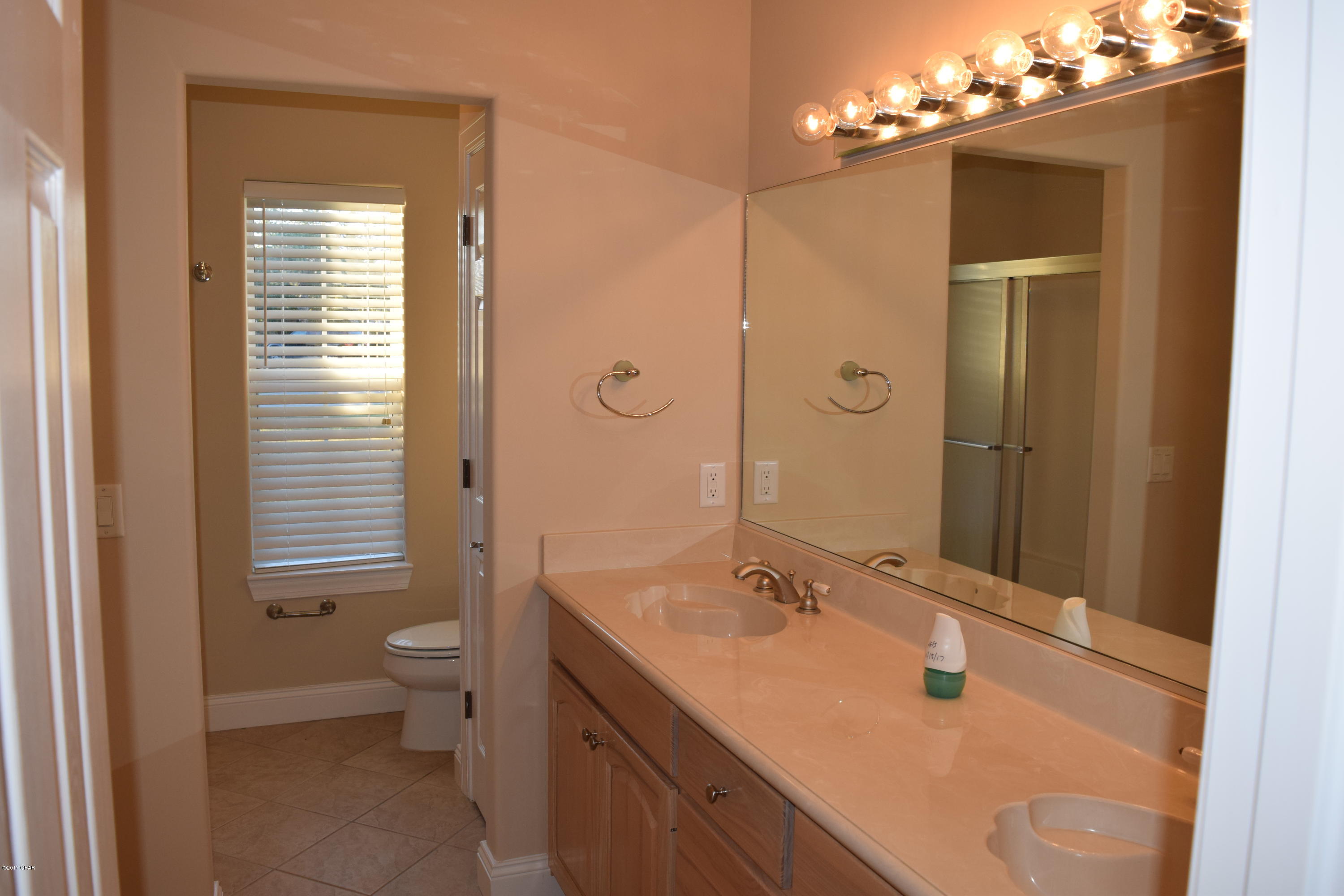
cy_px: 448
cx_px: 672
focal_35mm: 27
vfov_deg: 47.9
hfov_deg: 67.4
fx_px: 1008
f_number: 5.6
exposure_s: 1/125
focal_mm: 18
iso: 450
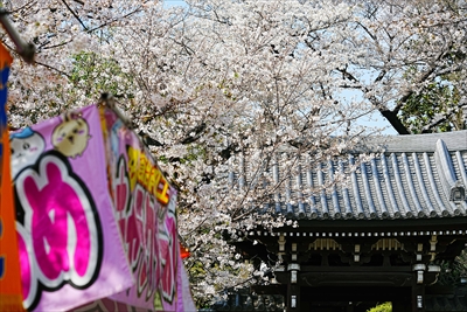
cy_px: 156
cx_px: 234
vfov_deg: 14.3
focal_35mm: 96
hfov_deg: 21.2
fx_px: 1246
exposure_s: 1/320
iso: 100
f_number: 6.3
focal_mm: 96
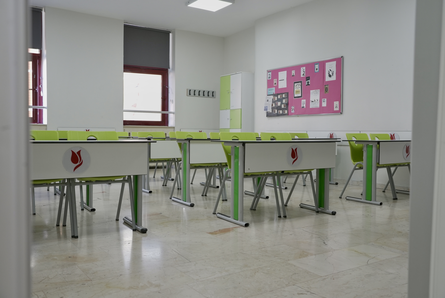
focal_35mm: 32
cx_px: 222
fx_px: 396
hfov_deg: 58.7
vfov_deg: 41.2
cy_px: 149
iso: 1250
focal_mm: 32
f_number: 5.6
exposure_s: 1/50
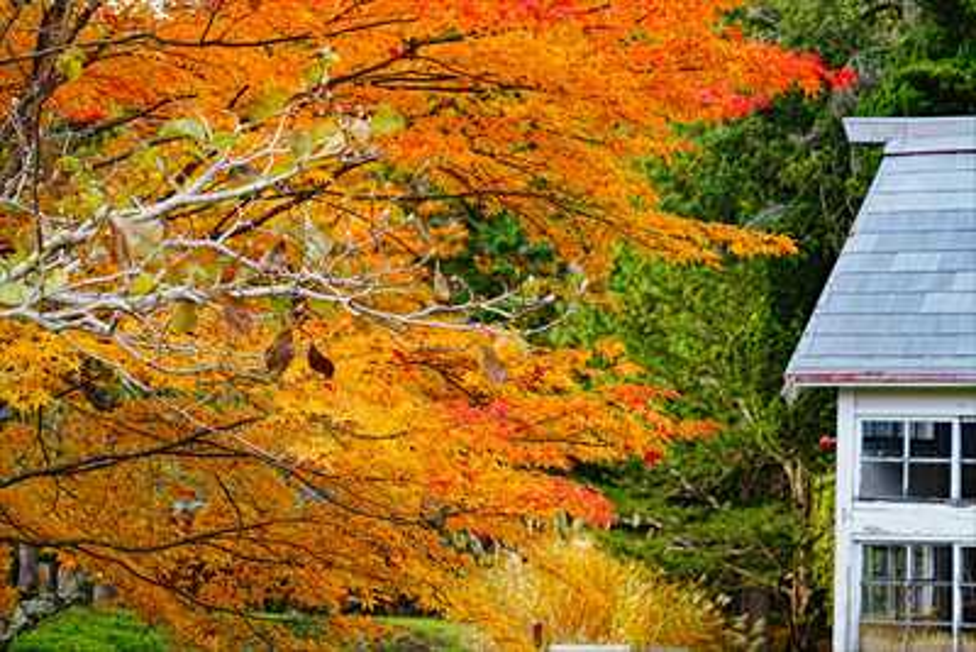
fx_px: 2848
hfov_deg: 19.4
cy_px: 326
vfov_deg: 13.1
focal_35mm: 105
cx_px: 488
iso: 250
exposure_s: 1/125
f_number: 6.3
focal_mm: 105
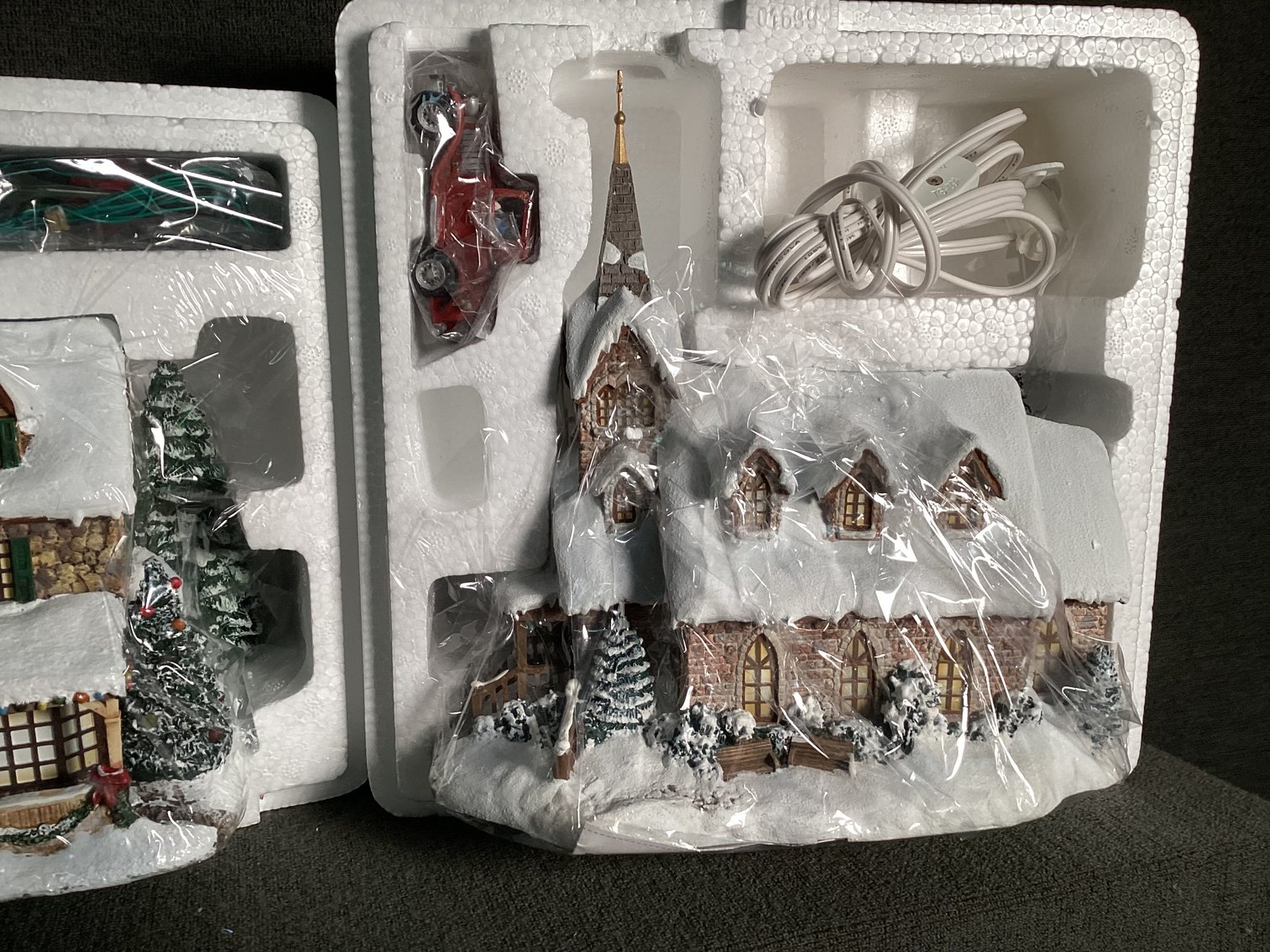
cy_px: 476
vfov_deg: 45.4
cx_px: 635
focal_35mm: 31
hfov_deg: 58.3
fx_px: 1137
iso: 80
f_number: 2.4
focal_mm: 3.3
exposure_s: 1/120
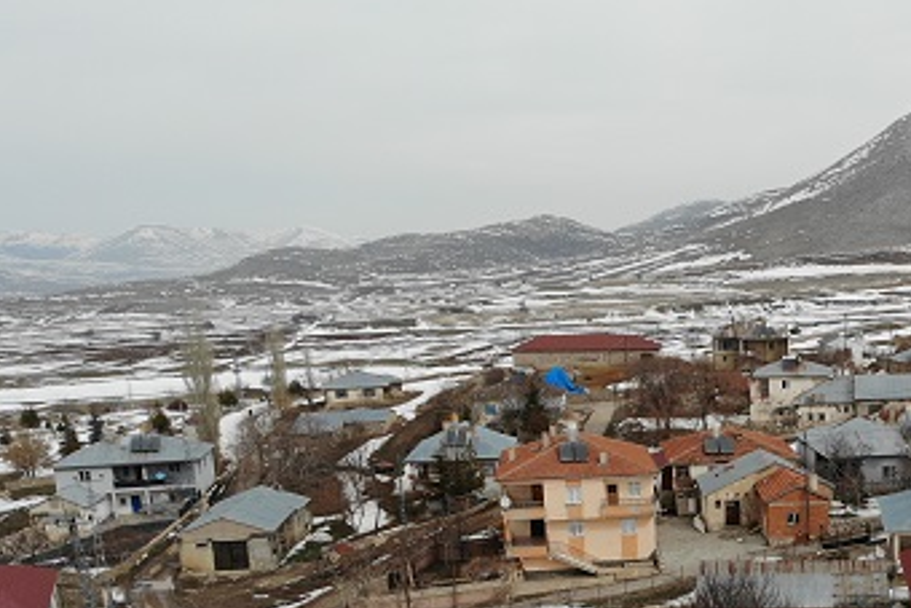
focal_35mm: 44
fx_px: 1114
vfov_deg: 29.5
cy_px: 529
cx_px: 713
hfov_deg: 42.7
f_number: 2.8
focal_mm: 4.5
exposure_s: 1/1562
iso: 103
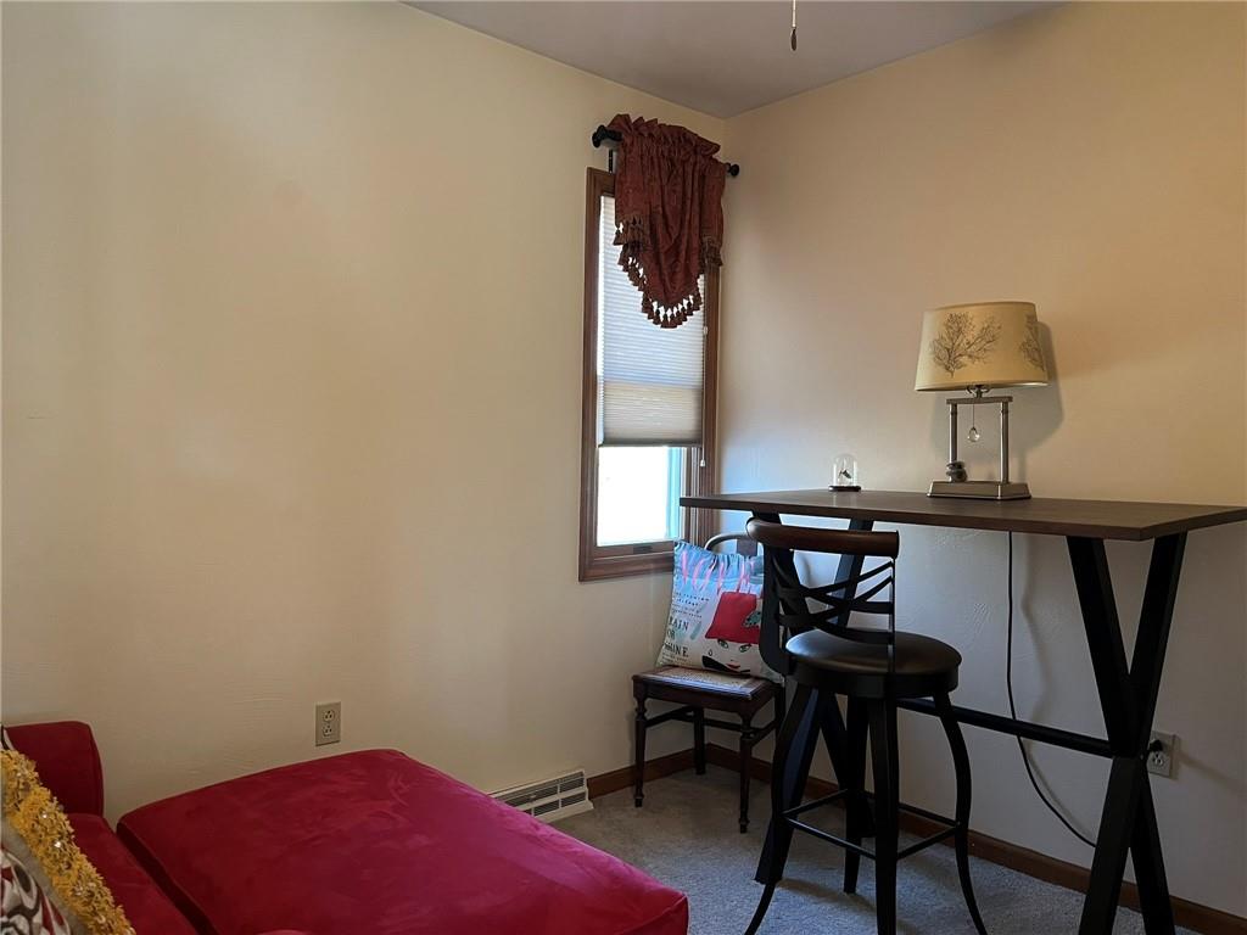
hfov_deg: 67.3
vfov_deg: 53.1
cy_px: 468
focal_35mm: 26
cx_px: 624
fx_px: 937
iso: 400
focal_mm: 5.1
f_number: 1.6
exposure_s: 1/60
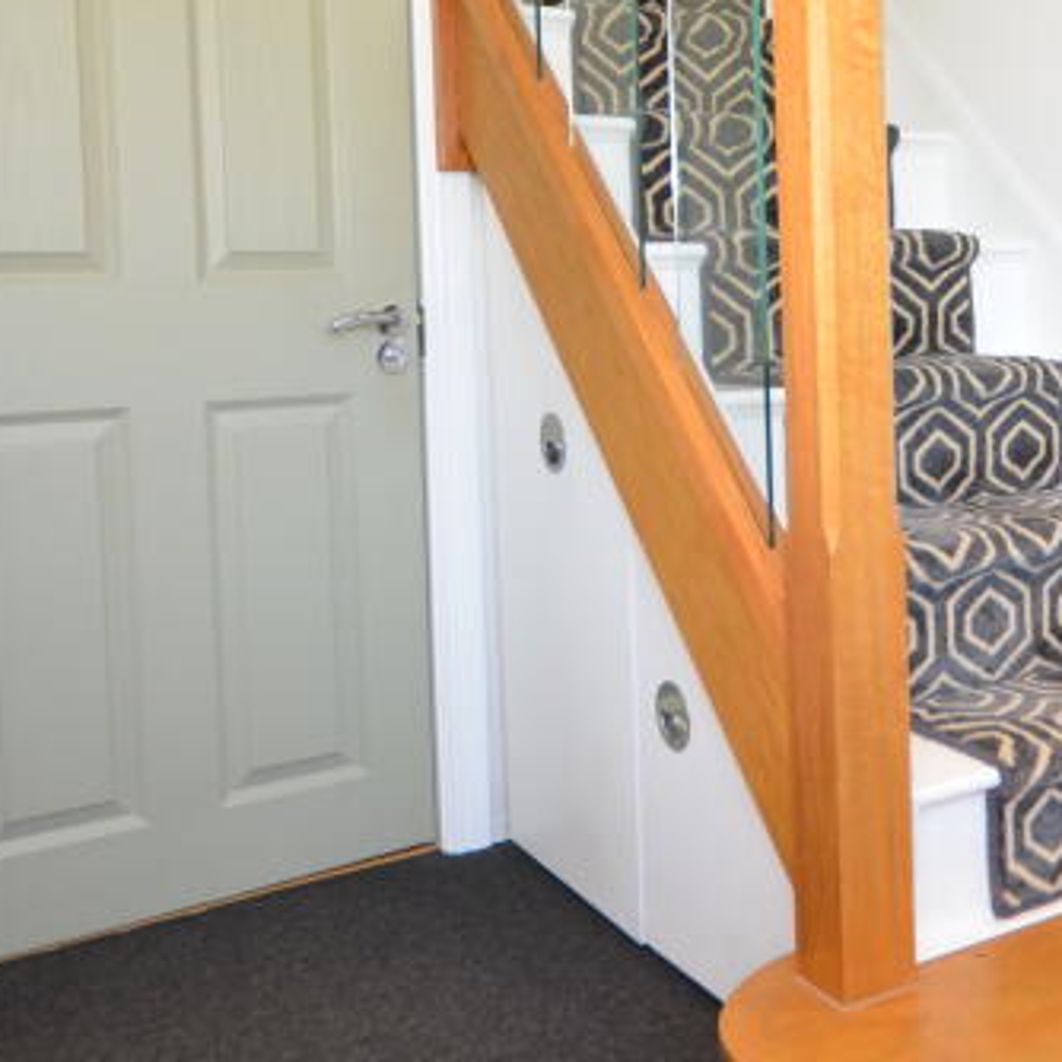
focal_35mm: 39
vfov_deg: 42.1
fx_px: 1354
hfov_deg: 41.4
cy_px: 334
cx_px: 817
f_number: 4
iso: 900
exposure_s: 1/60
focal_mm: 10
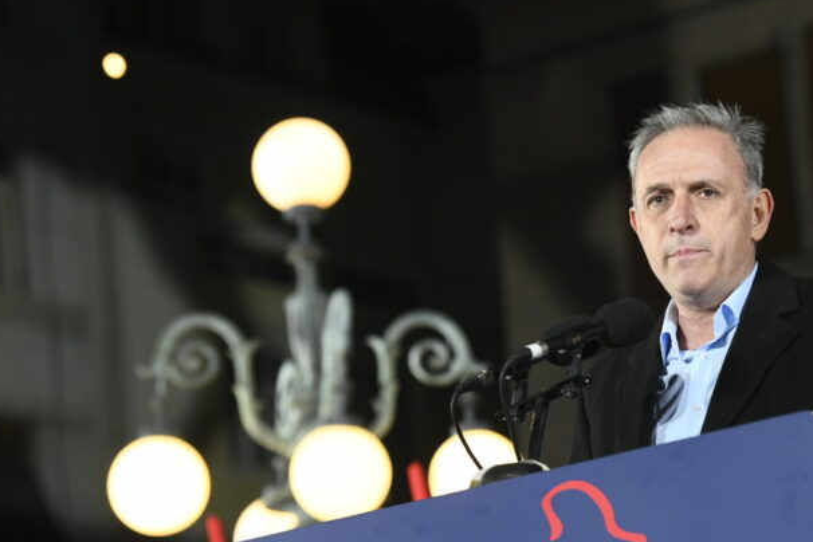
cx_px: 625
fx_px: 4200
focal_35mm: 186
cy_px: 388
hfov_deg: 11.0
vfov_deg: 7.4
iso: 2000
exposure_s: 1/500
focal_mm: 110
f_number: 4
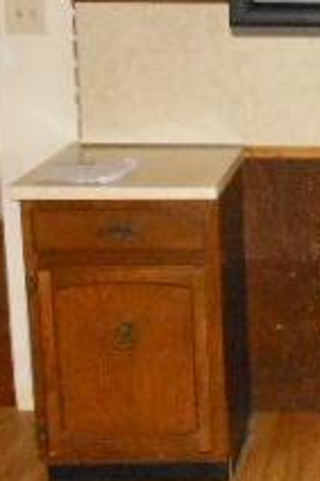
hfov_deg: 14.4
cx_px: 495
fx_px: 1175
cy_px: 213
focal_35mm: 88
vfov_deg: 23.1
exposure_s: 1/25
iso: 500
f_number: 3.7
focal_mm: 5
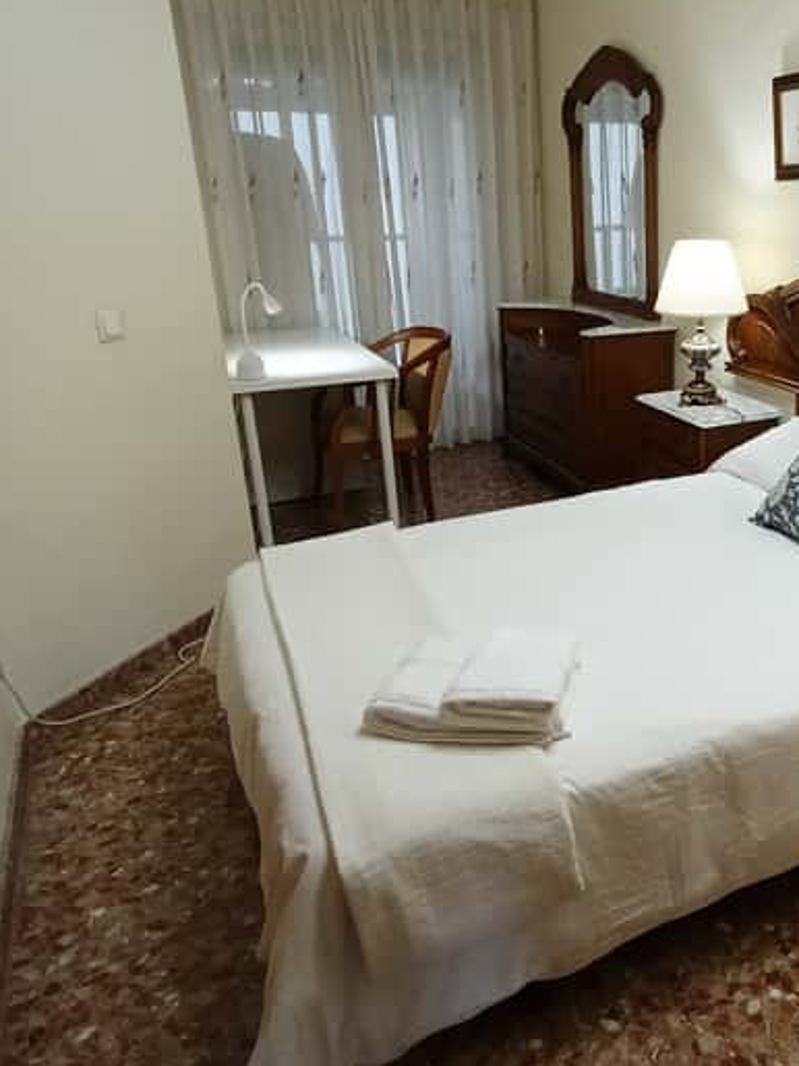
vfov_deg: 61.5
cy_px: 481
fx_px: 893
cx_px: 687
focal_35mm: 29
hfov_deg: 44.7
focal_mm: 1.68
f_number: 2.2
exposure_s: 1/50
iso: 320
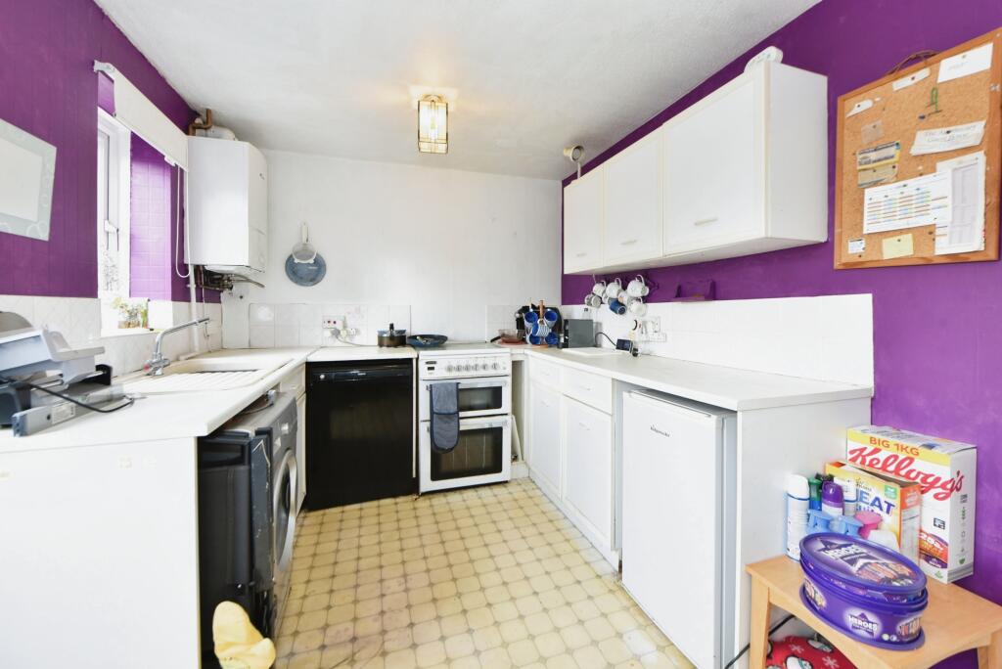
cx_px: 501
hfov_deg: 104.2
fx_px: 390
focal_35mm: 14
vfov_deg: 81.3
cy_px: 334
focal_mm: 14
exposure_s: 1/13
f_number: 8
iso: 800
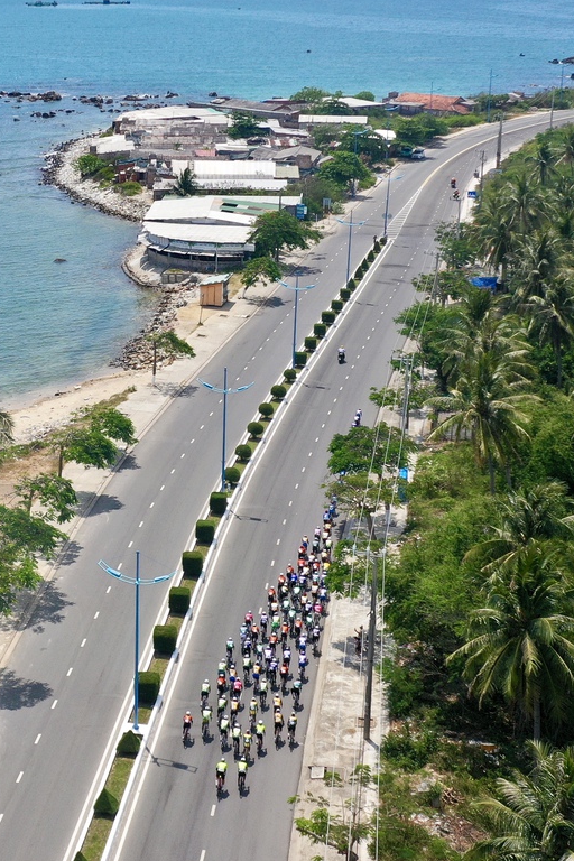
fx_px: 837
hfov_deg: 37.7
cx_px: 346
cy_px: 335
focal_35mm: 35
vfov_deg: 54.0
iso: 100
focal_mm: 10.26
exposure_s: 1/1000
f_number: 5
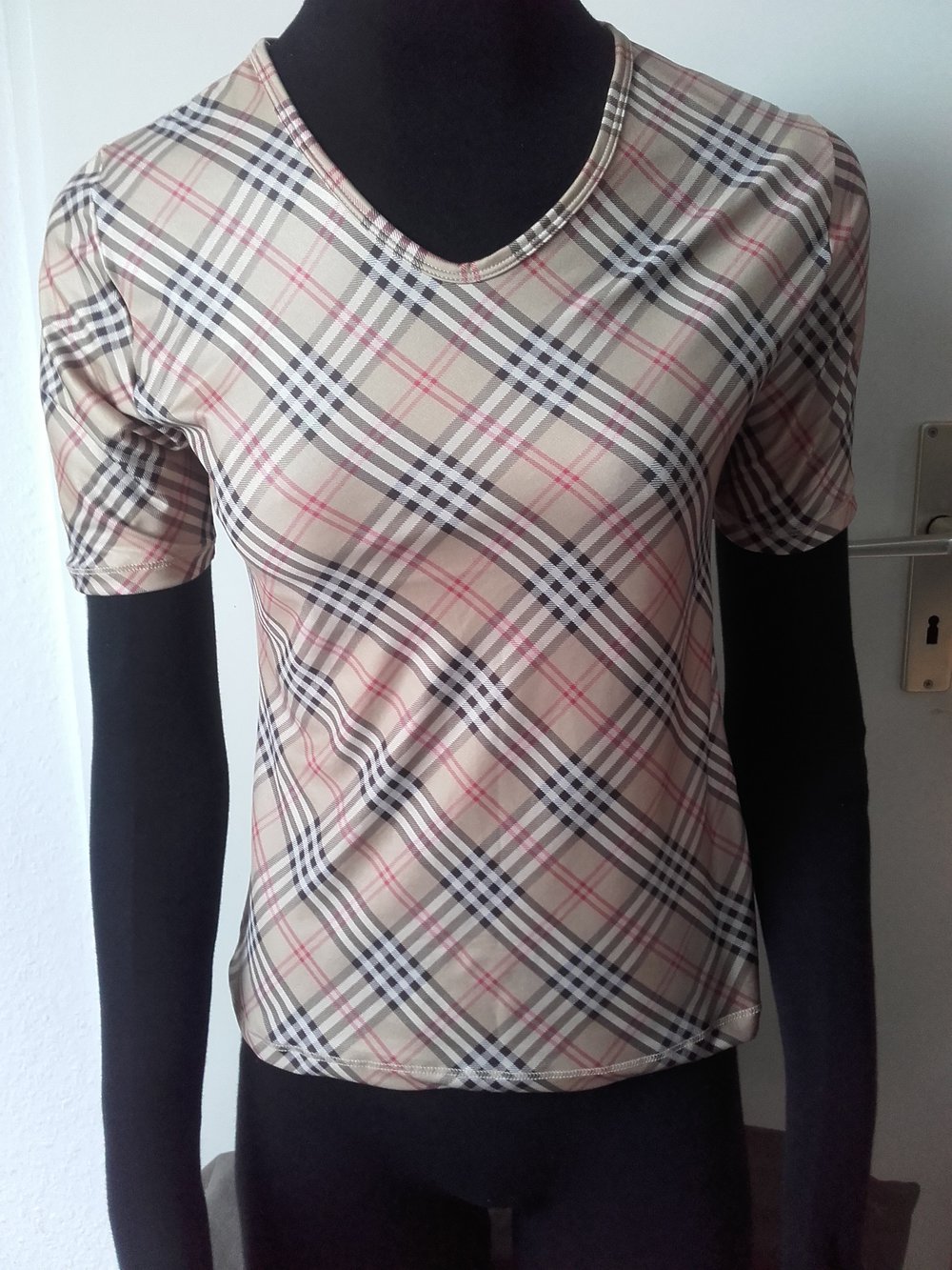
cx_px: 476
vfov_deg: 58.3
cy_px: 635
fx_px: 1137
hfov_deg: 45.4
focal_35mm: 31
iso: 100
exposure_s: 1/33
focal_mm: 3.31
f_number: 2.2
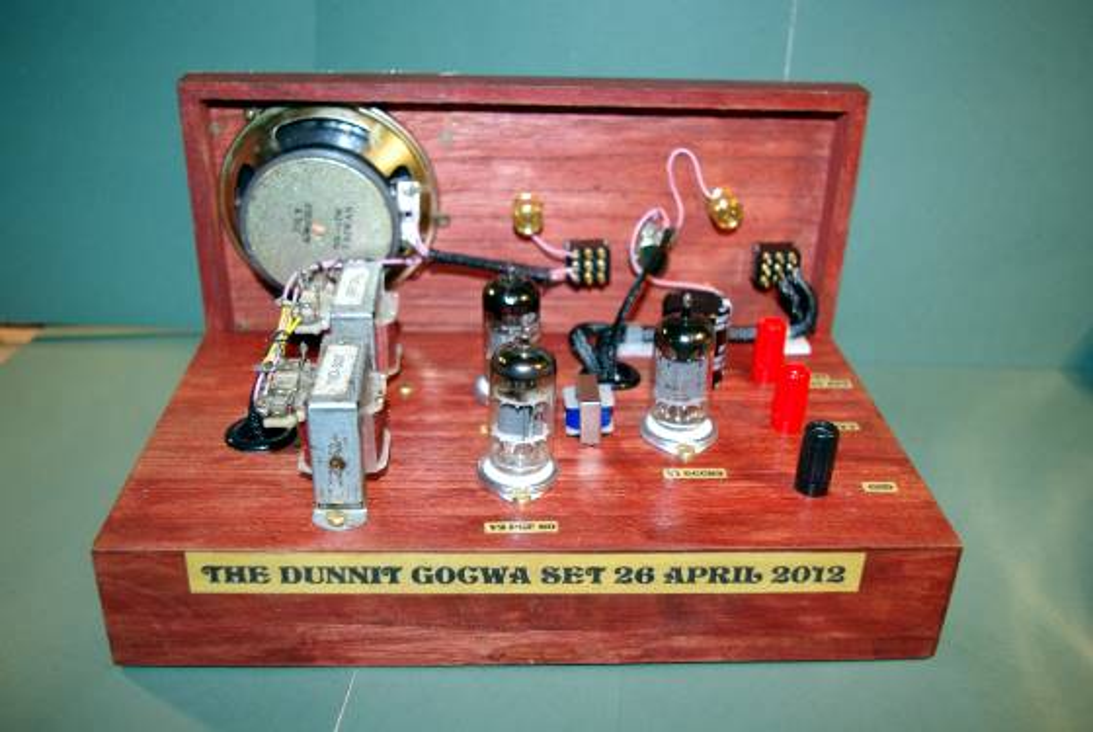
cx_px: 546
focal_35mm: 34
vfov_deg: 39.0
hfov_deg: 55.7
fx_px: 1034
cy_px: 366
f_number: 4
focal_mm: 23
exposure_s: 1/40
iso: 200
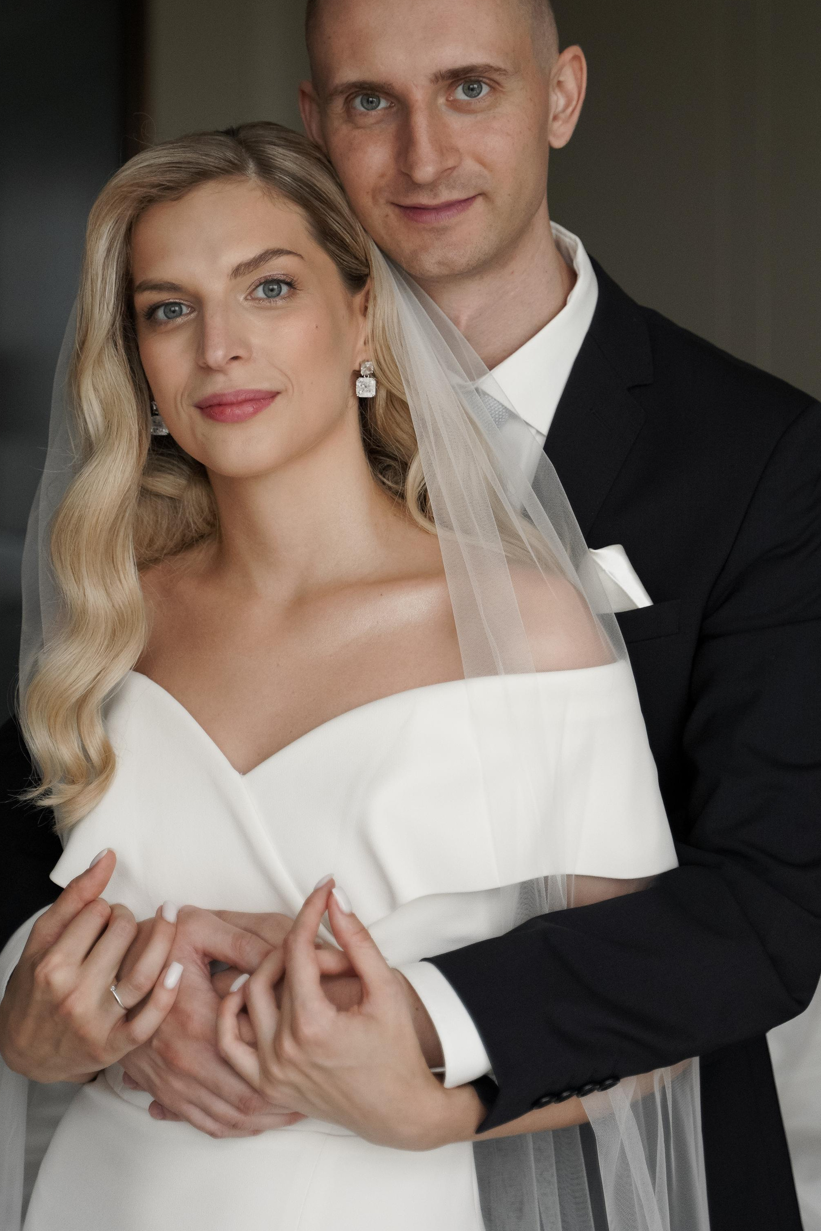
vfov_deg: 25.3
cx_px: 381
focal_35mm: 80
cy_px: 470
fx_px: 2736
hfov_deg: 17.1
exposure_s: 1/500
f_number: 2.8
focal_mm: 59
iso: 1250
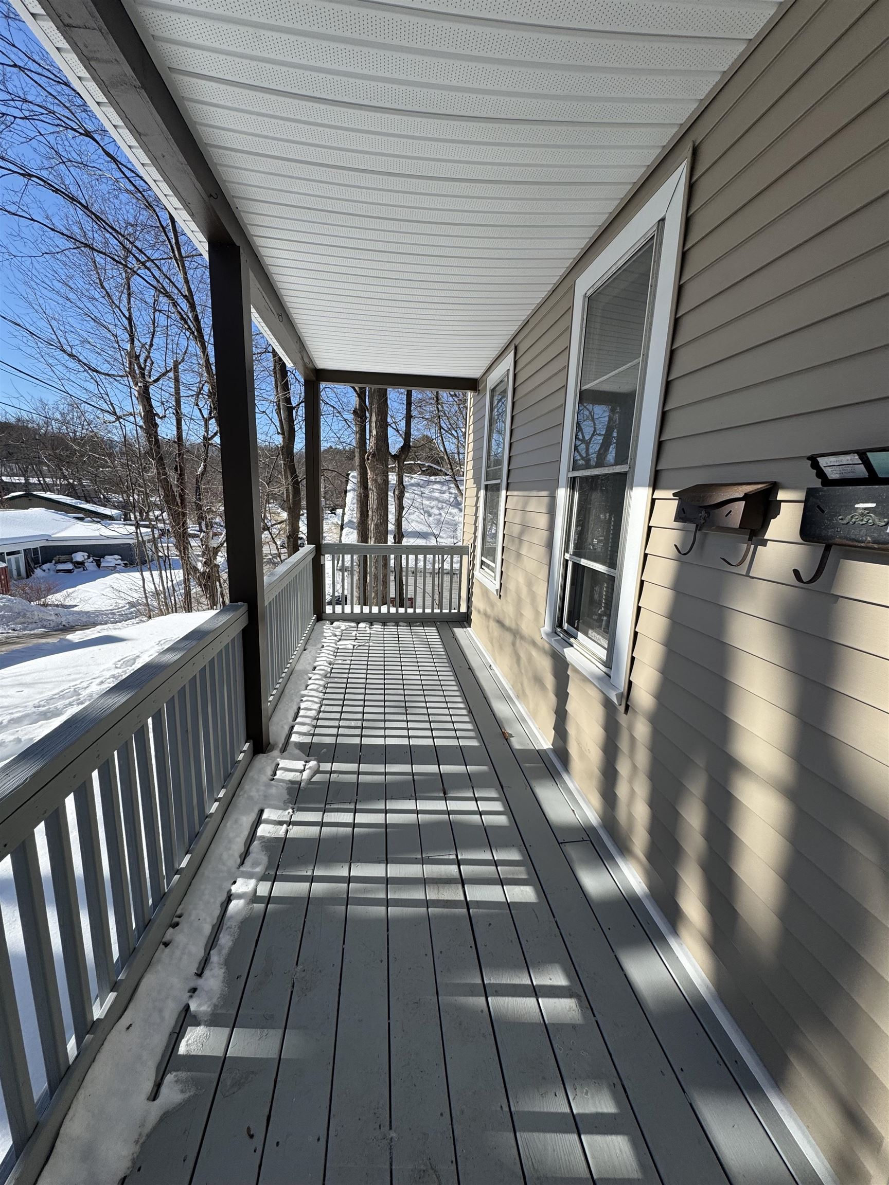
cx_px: 444
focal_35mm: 14
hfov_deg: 85.7
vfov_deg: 102.1
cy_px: 592
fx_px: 479
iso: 50
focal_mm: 2.22
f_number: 2.2
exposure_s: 1/1976
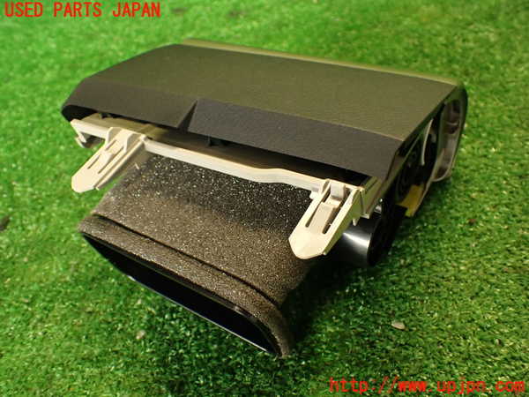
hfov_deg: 56.8
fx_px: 489
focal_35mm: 32
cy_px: 198
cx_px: 264
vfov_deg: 44.2
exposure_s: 1/30
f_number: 2.4
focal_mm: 5.79
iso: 400
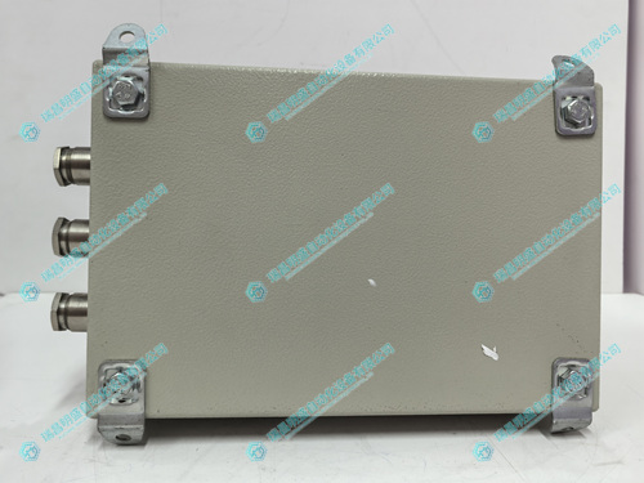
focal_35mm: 29
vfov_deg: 48.2
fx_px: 540
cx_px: 322
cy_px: 242
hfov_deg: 61.7
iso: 125
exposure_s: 1/100
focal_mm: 5.75
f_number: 2
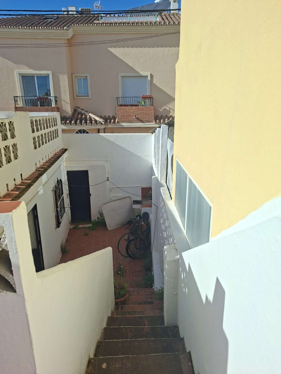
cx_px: 140
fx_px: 249
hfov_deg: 58.9
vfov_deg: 73.9
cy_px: 187
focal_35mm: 23
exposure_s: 1/3356
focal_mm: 5.54
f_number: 1.8
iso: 50
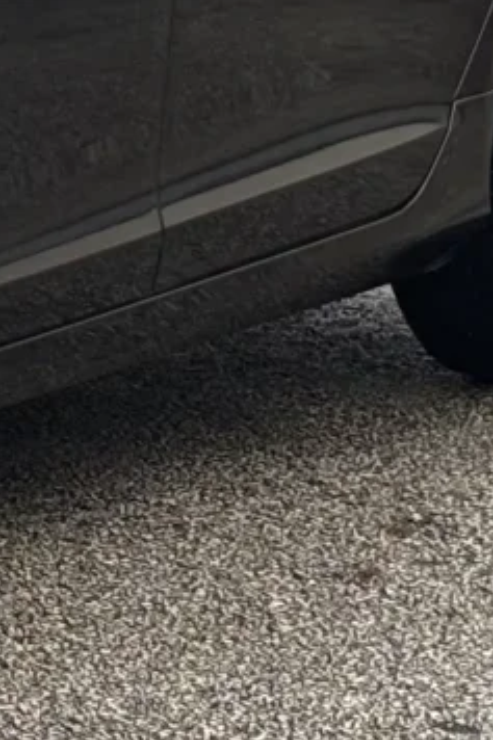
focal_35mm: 292
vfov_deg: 7.0
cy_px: -208
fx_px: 6004
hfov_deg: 4.6
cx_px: -832
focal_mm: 5.96
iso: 32
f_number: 1.6
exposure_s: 1/121
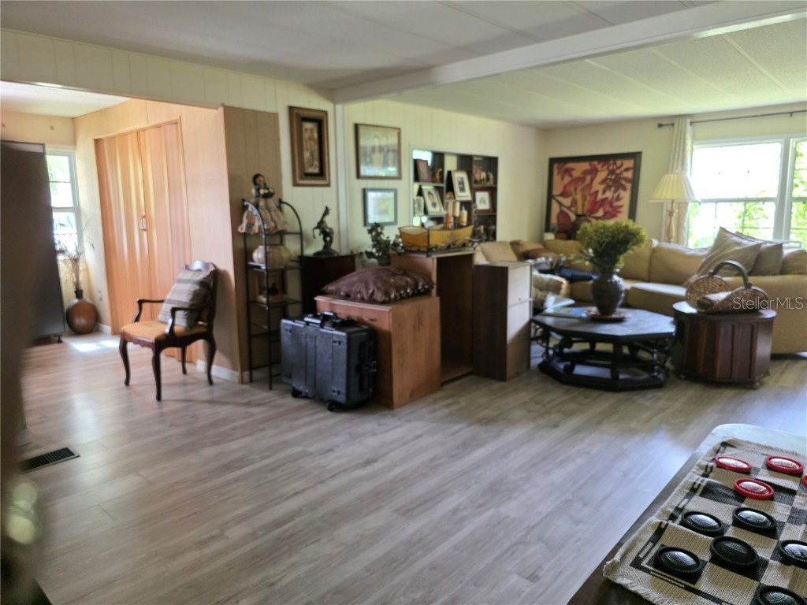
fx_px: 536
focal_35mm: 23
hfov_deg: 73.9
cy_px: 302
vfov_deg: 58.9
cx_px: 404
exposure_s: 1/120
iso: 800
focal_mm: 6.3
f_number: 1.7
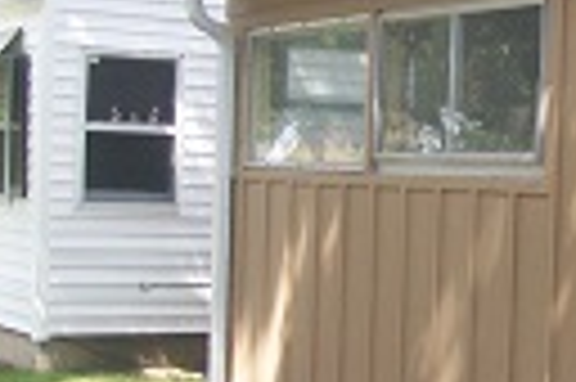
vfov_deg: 13.4
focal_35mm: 102
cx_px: 526
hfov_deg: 19.6
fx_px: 1630
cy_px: 204
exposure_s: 1/160
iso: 64
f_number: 2.7
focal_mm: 6
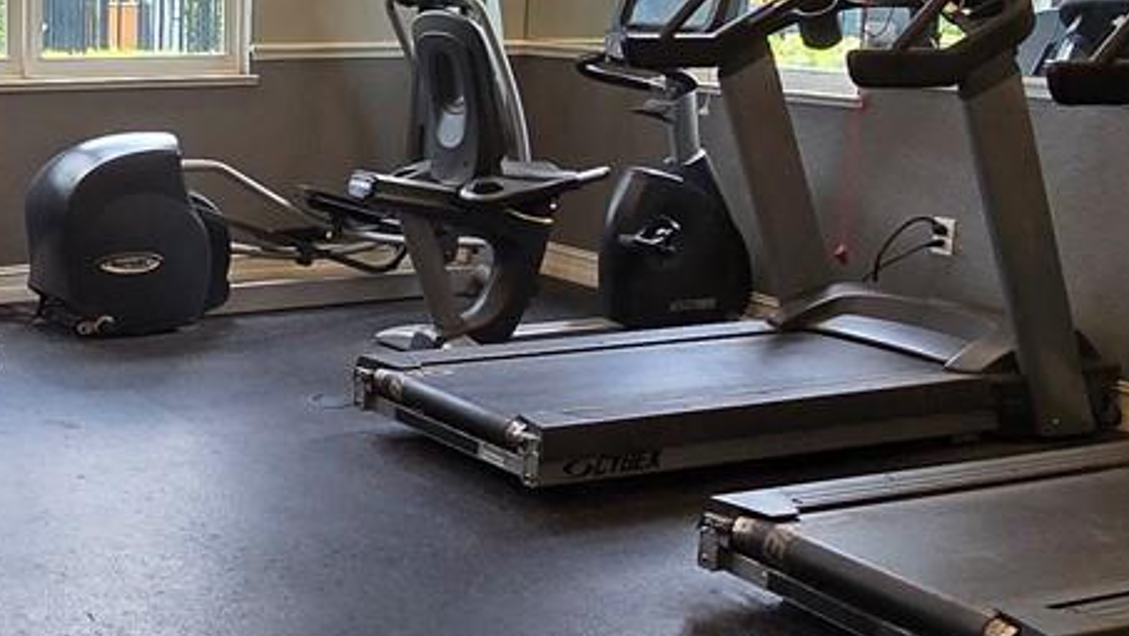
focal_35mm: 50
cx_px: 5
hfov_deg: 37.1
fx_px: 1497
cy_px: 254
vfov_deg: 23.9
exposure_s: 1/120
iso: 80
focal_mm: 2.2
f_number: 2.2
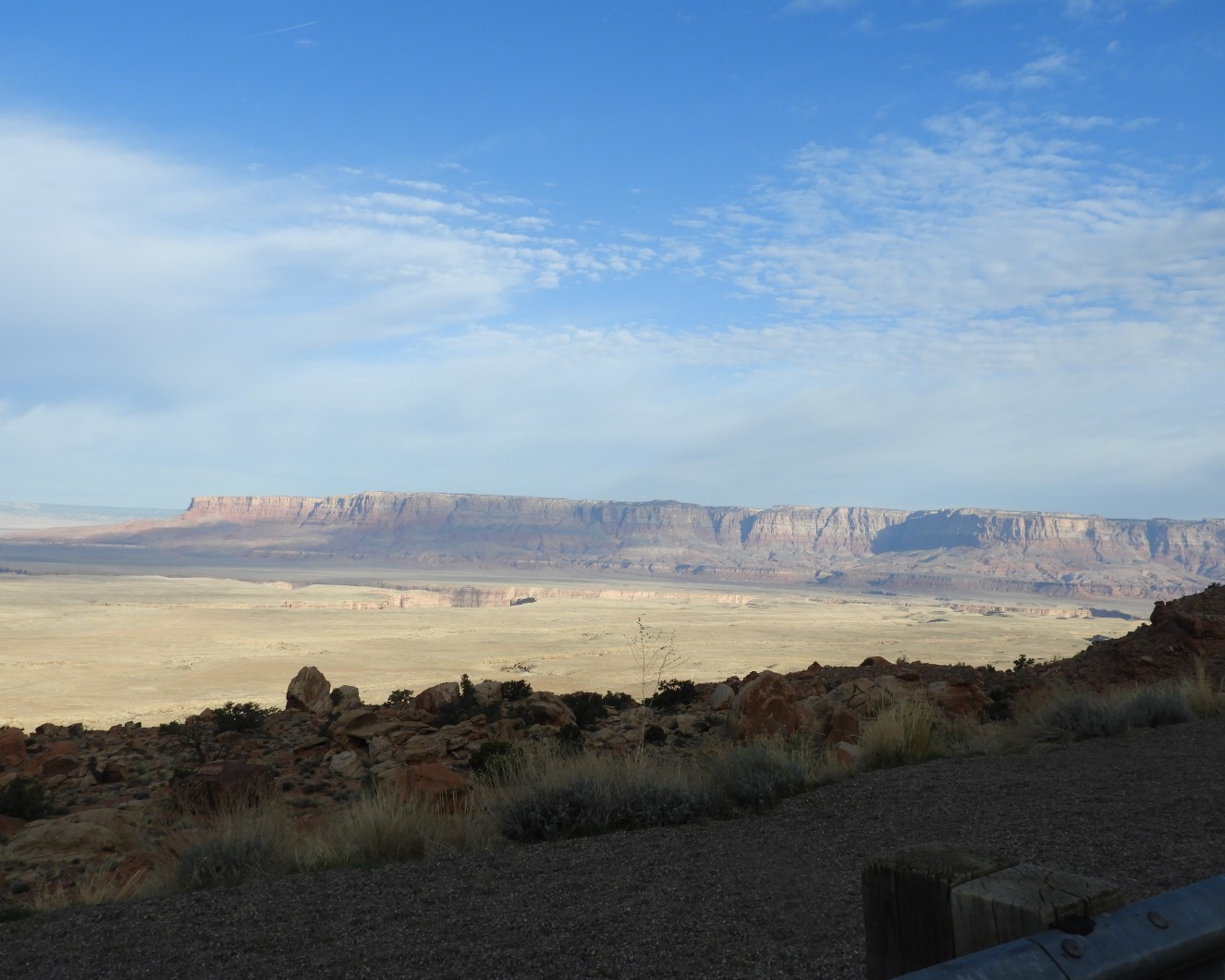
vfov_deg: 42.2
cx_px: 661
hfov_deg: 51.5
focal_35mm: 35
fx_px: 1269
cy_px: 490
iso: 100
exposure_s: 1/1000
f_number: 3.6
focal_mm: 5.9
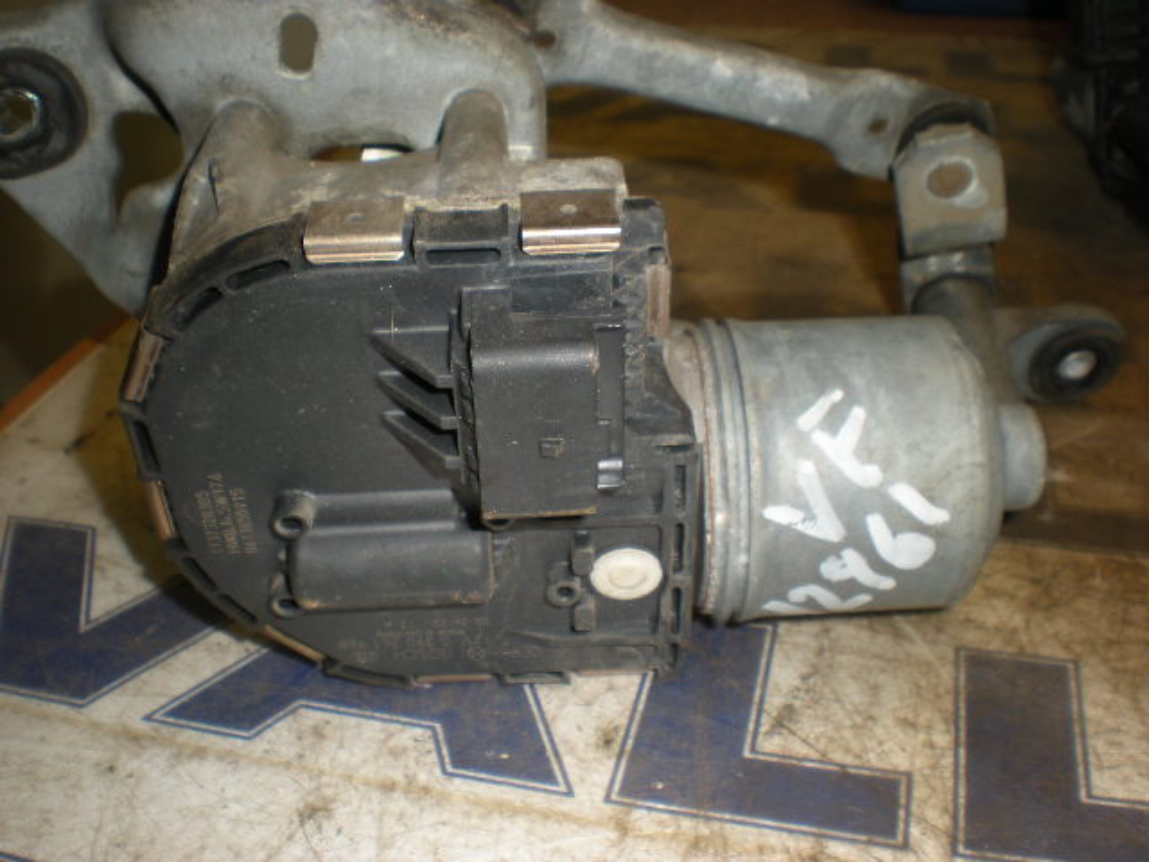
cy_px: 431
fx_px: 1261
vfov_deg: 37.7
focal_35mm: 38
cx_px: 574
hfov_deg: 49.0
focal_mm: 6.3
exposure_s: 1/60
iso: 64
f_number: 4.6
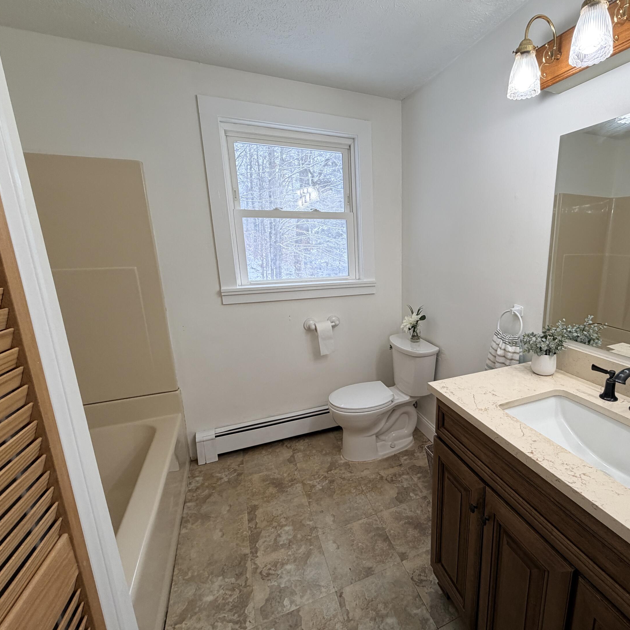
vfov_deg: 84.0
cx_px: 403
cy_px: 318
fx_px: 350
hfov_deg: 82.0
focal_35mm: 17
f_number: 2.2
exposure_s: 1/120
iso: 160
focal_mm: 2.22
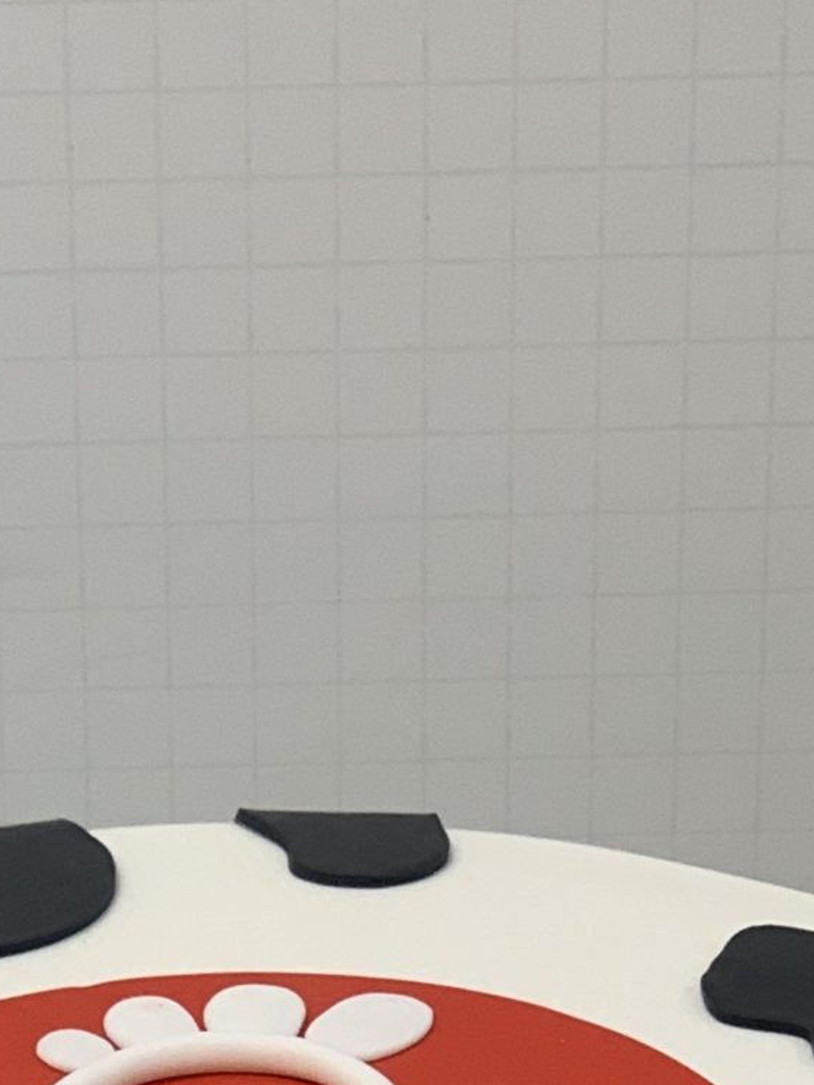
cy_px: 1539
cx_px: 261
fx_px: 5581
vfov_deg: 10.8
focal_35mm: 178
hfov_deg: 8.3
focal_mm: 6
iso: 80
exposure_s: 1/120
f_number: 2.4
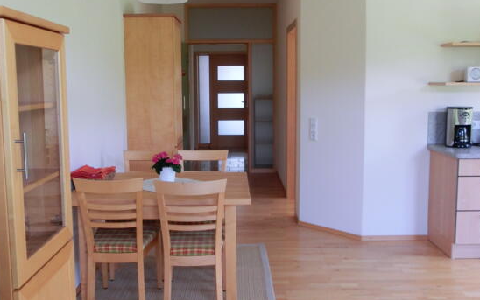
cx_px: 232
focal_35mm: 42
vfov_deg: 30.5
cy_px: 132
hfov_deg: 47.2
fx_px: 550
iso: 320
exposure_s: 1/60
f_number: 3.9
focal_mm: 6.61
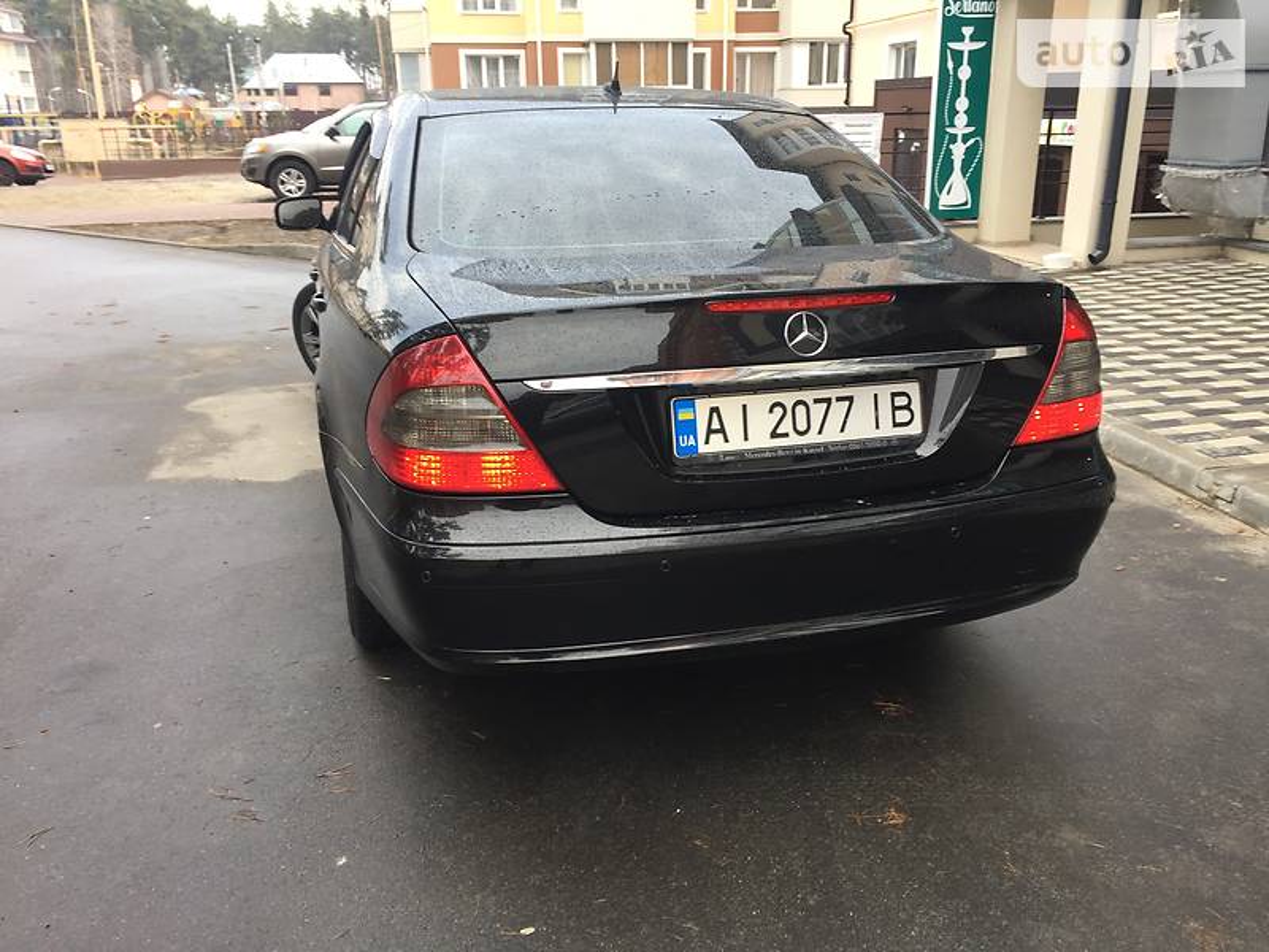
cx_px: 634
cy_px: 476
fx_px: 1063
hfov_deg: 61.7
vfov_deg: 48.2
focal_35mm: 29
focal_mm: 4.2
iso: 40
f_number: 2.2
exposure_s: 1/50
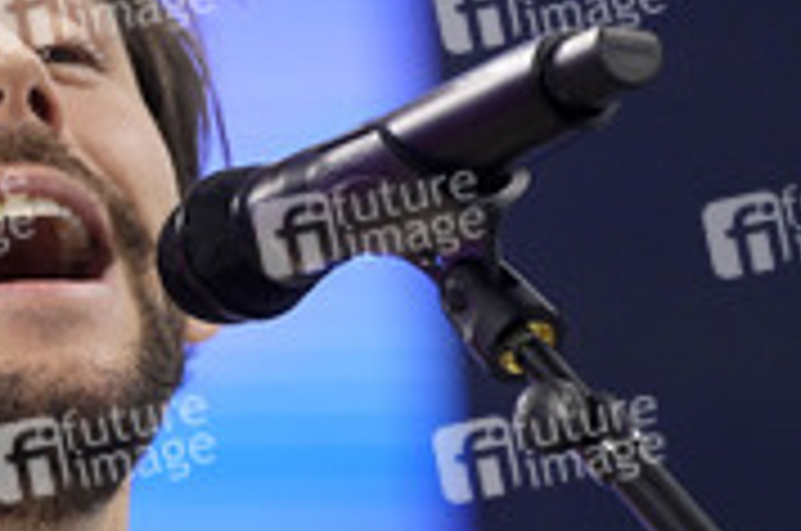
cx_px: -20
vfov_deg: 1.1
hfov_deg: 1.6
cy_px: 338
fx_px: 28207
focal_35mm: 1270
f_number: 6.3
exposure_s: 1/1600
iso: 4000
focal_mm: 500
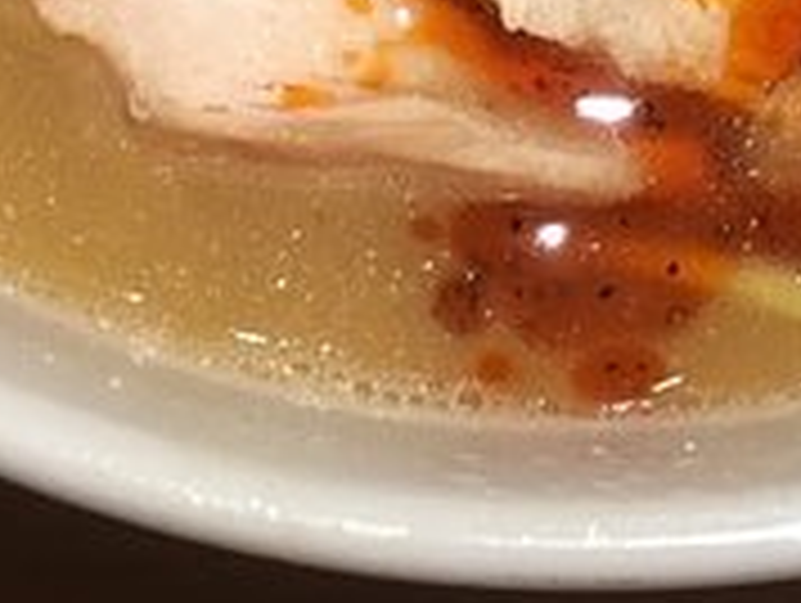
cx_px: 554
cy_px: -596
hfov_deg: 16.1
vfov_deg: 11.1
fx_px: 2827
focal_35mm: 122
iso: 100
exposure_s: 1/30
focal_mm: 4.15
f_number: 2.2
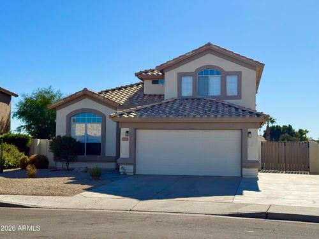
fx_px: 442
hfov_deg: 39.7
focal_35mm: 48
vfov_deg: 30.3
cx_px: 160
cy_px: 120
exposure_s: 1/7874
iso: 64
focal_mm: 6.76
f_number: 1.78
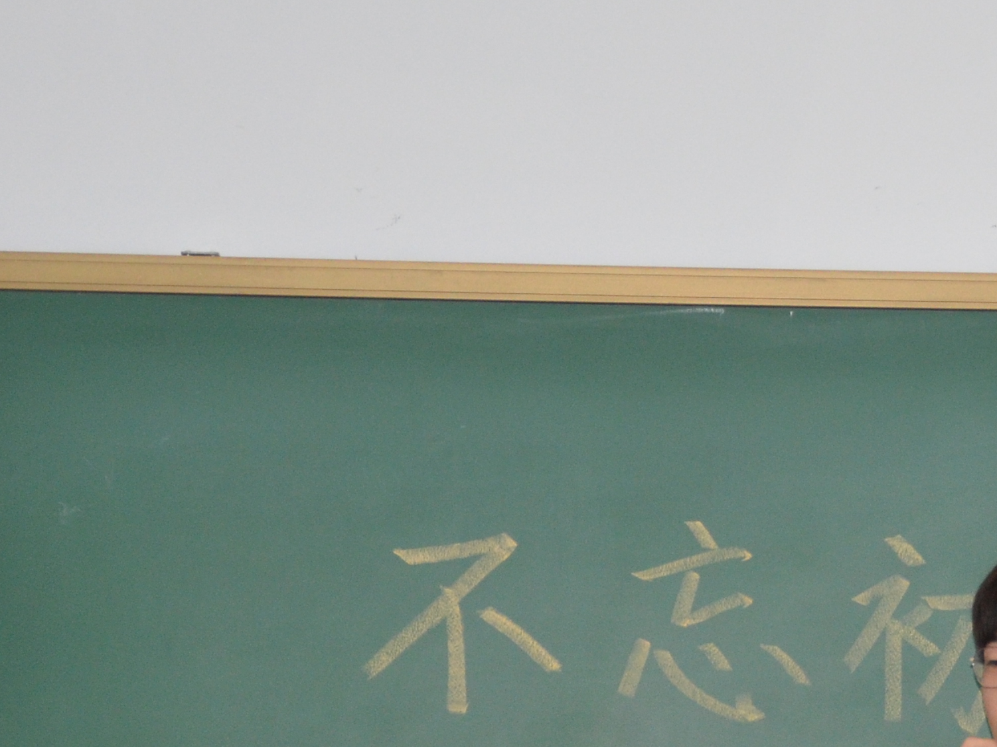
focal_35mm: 213
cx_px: 1412
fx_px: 6122
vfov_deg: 7.0
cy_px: 781
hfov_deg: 9.1
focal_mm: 45
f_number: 4.8
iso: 800
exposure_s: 1/60
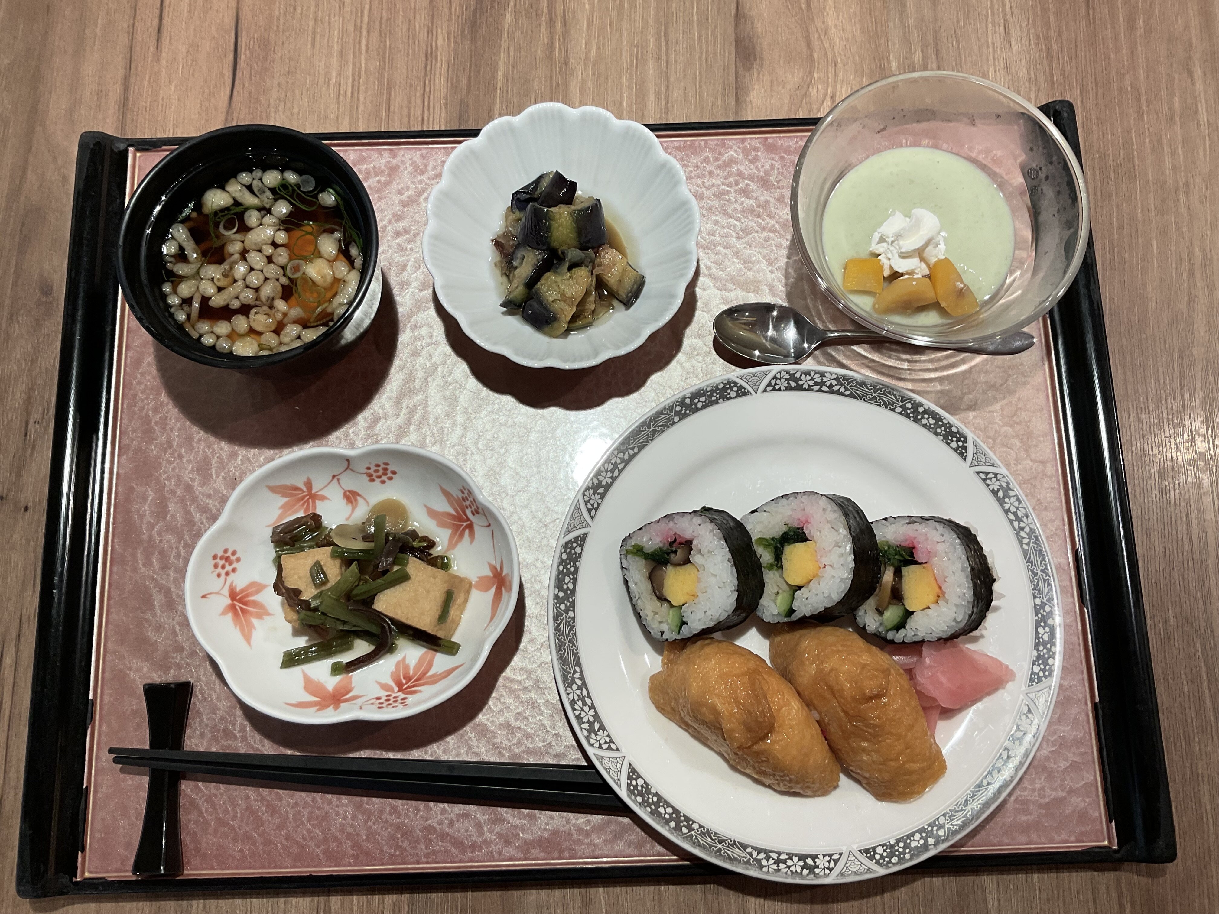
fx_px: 1021
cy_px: 457
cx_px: 610
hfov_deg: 61.7
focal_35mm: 29
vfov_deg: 48.2
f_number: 1.8
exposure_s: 1/50
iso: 32
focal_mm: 3
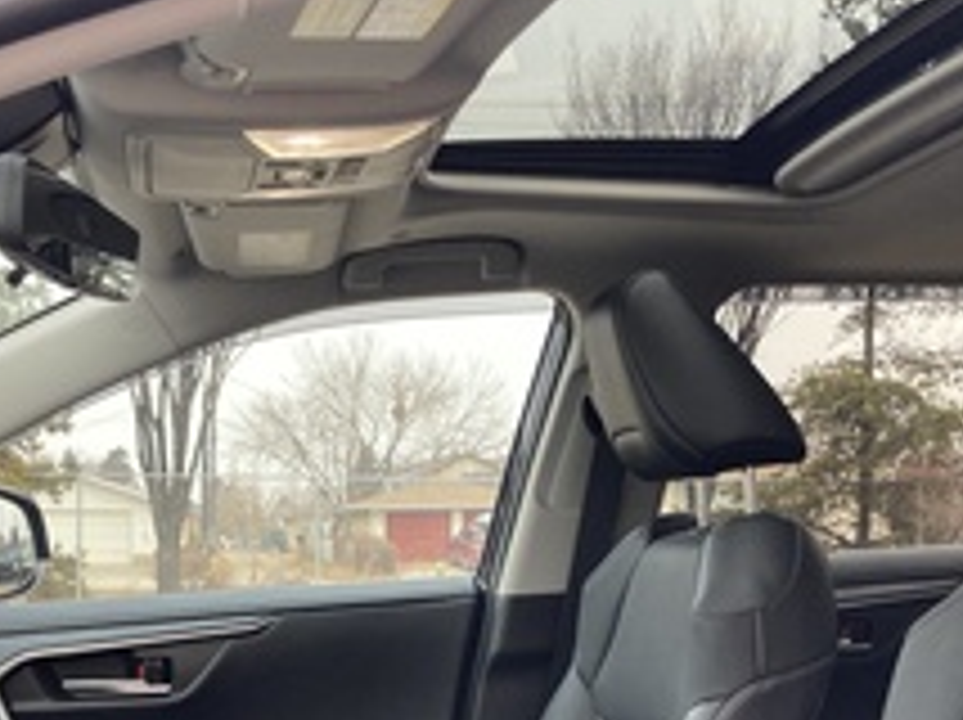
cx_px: 486
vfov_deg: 26.0
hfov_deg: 35.0
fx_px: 1528
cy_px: 574
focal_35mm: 55
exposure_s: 1/116
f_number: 1.8
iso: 80
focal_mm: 3.99
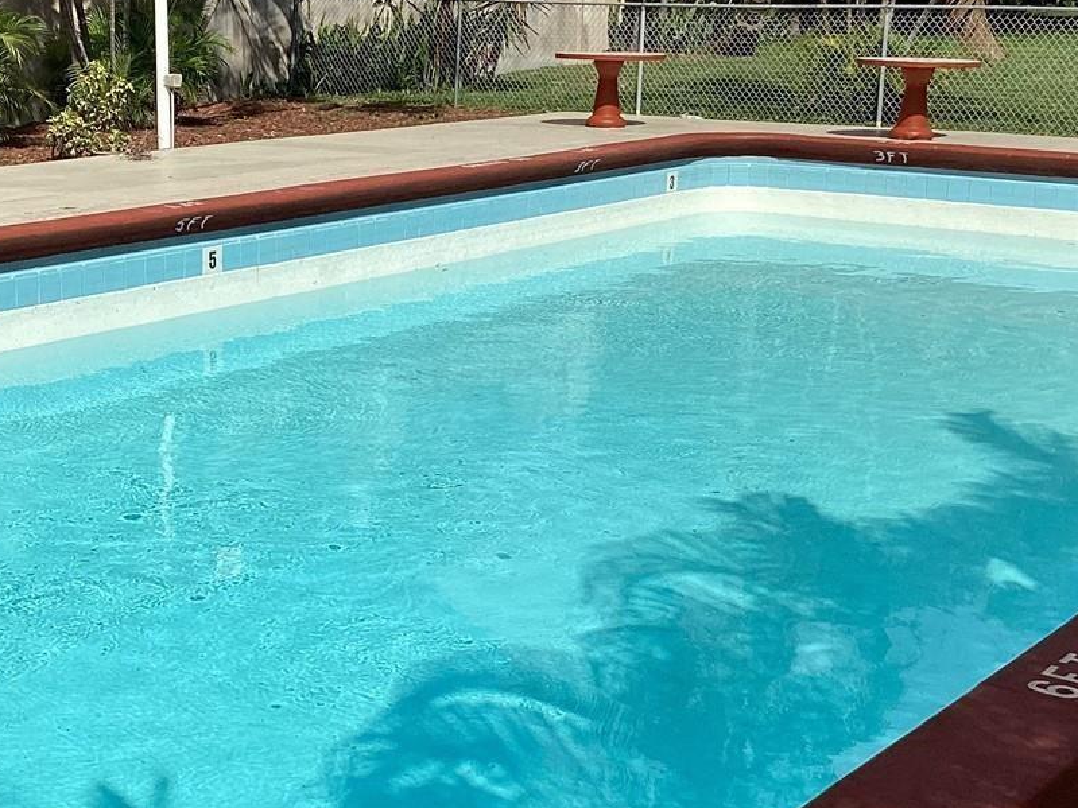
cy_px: 466
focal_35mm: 62
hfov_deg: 30.8
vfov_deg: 23.6
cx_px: 305
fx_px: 1931
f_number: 2.4
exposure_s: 1/3401
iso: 25
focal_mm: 3.3
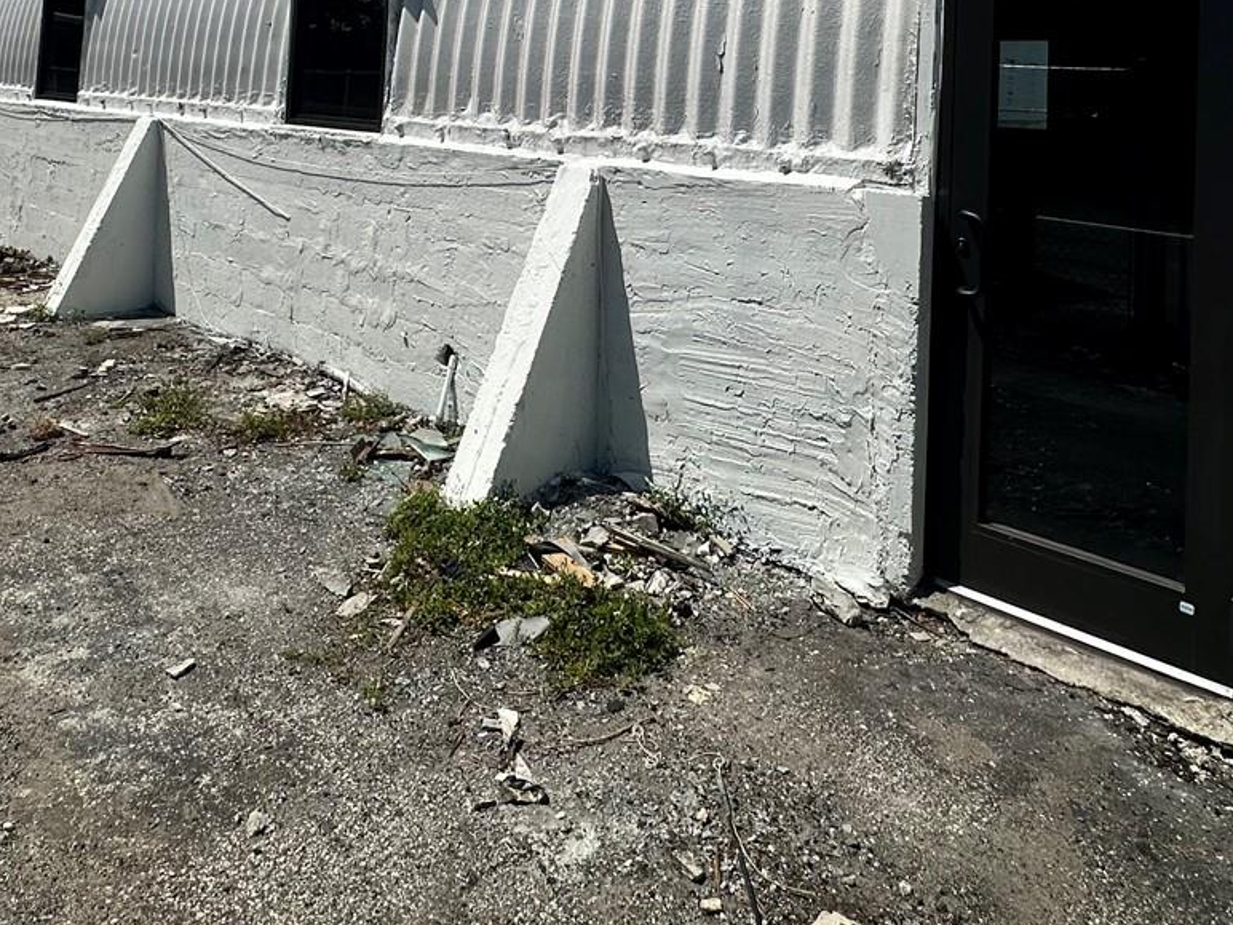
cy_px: 54
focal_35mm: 29
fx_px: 1033
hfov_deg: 61.5
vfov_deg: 43.1
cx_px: 559
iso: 50
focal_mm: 2.22
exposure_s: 1/6897
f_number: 2.2
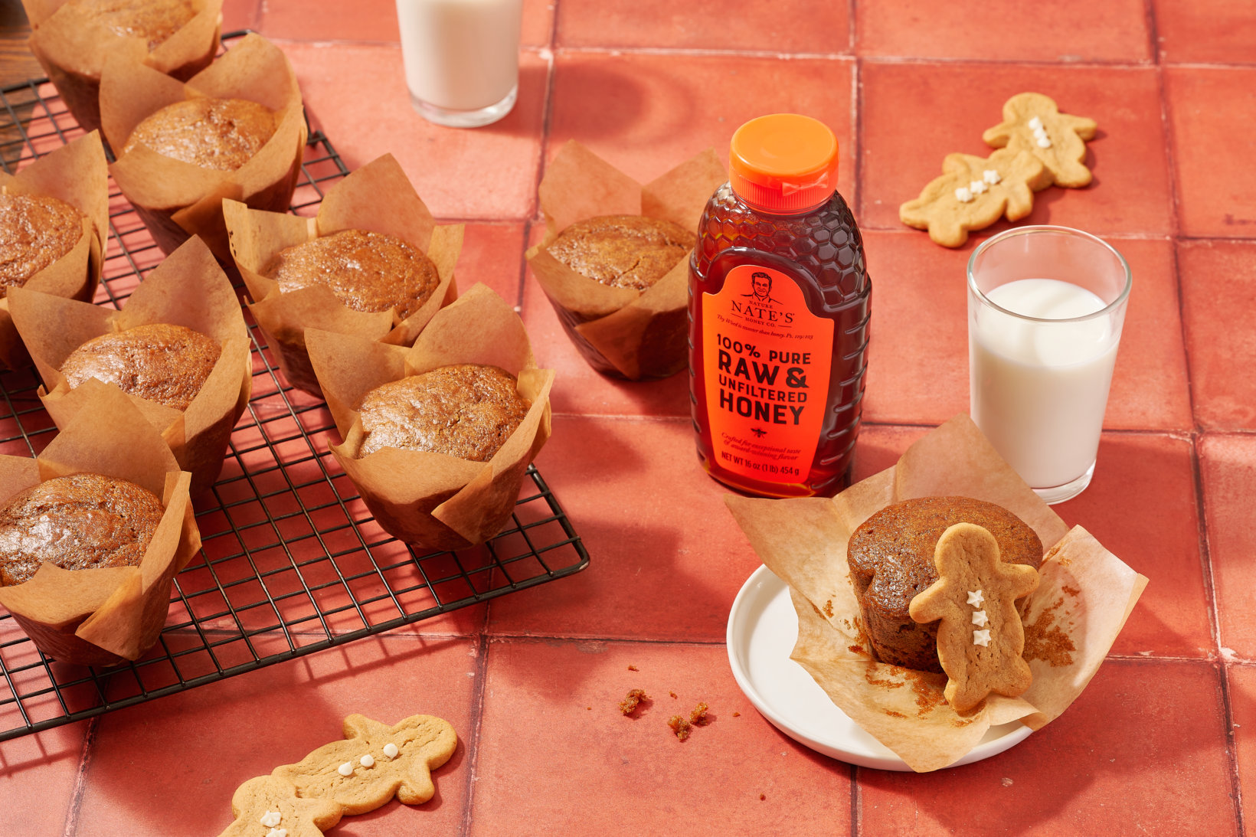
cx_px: 628
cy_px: 418
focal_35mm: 105
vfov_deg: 13.0
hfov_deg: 19.5
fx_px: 3663
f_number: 13
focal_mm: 105
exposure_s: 1/160
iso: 100
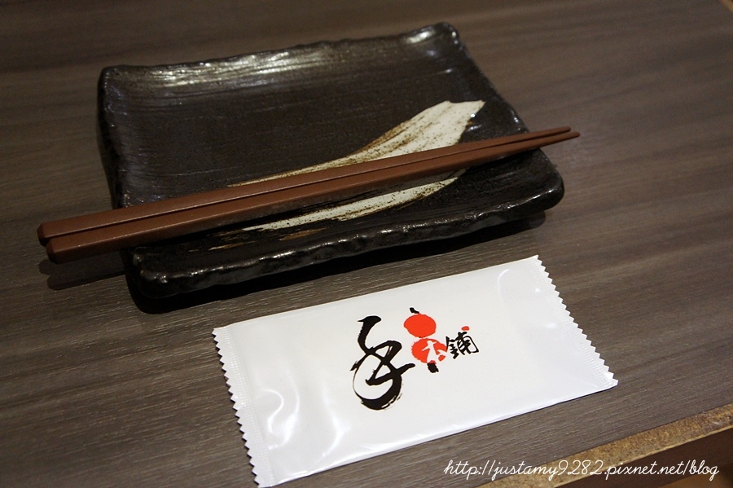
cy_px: 244
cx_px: 366
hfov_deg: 51.3
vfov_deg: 35.5
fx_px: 763
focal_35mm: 38
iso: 1600
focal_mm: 25
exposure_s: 1/13
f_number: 4
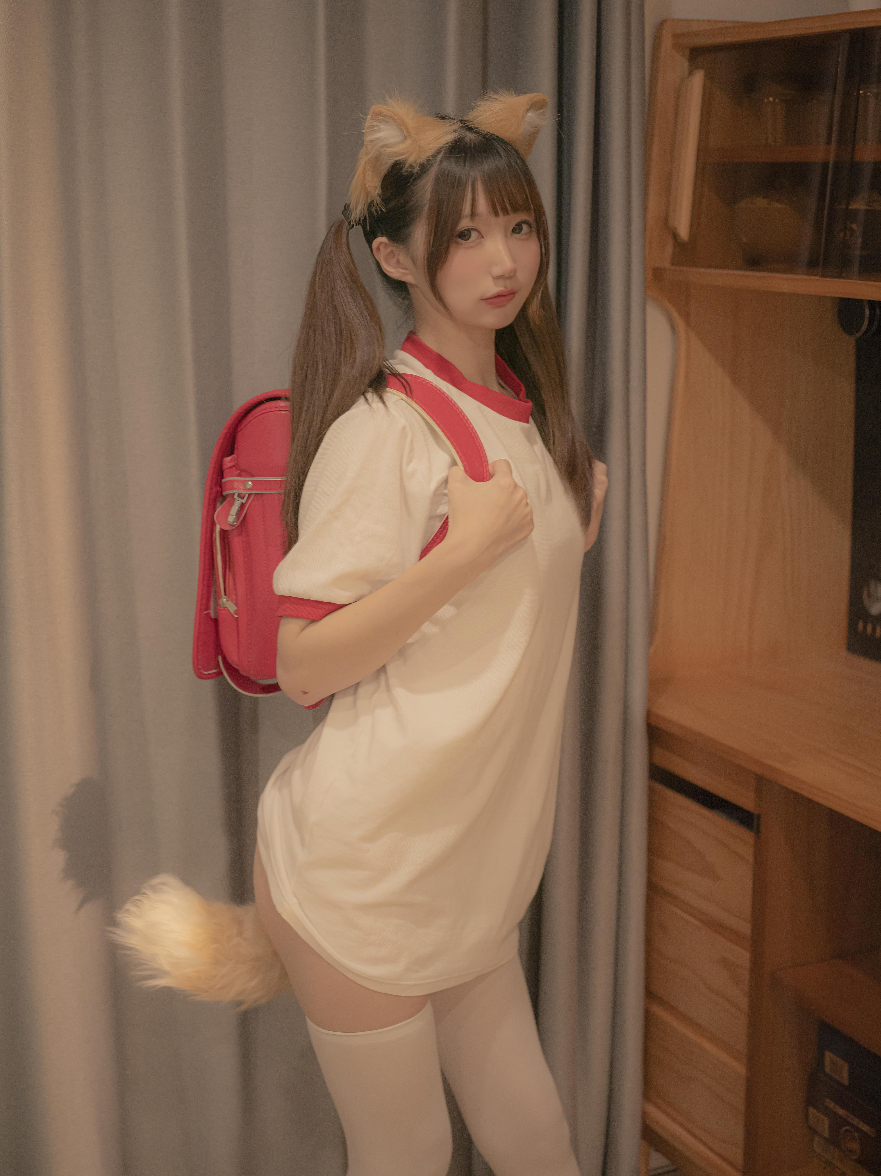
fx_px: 1731
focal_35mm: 51
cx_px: 440
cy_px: 588
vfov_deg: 37.5
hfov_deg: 28.5
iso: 3200
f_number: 2.8
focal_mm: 65
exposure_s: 1/160
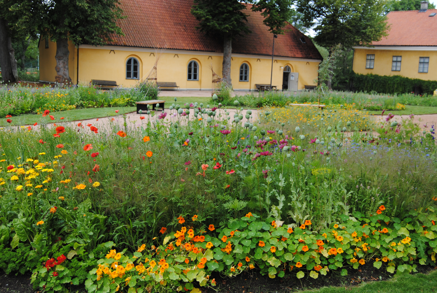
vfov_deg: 37.0
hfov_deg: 53.1
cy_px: 146
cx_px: 218
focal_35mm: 36
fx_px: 438
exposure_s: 1/125
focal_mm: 24
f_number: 5.6
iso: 200
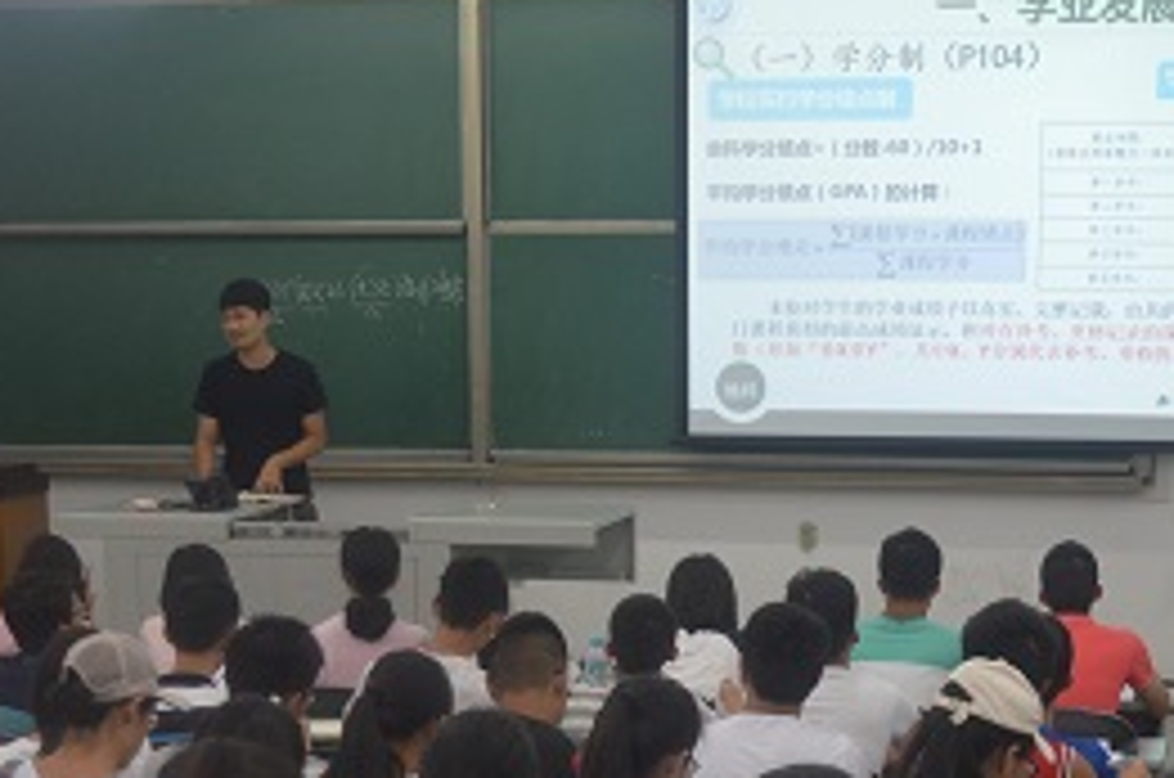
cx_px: 778
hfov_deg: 26.6
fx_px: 2474
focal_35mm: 76
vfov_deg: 17.2
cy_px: 881
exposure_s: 1/50
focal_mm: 22
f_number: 3.8
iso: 400
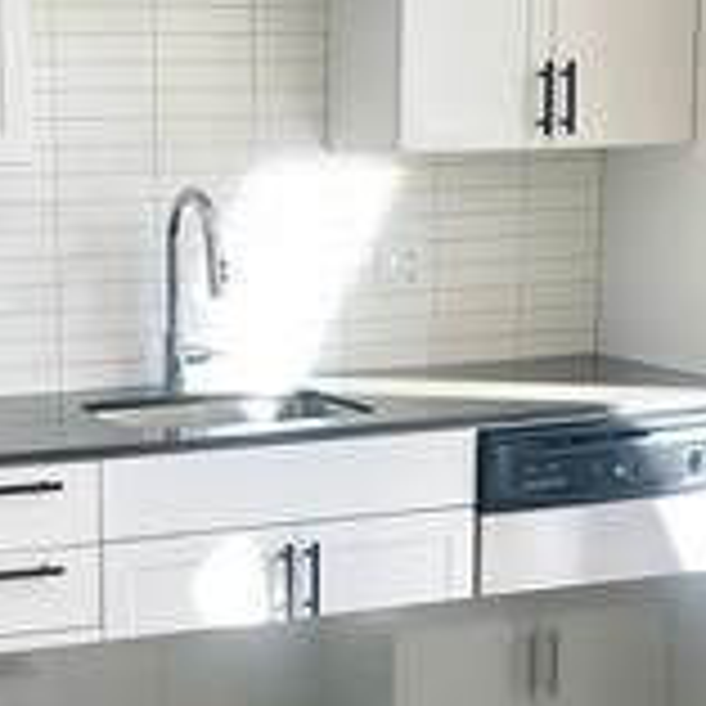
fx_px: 2031
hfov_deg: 19.6
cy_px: 504
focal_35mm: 88
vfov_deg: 19.6
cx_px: 157
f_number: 1.8
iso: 32
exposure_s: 1/120
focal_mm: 4.25
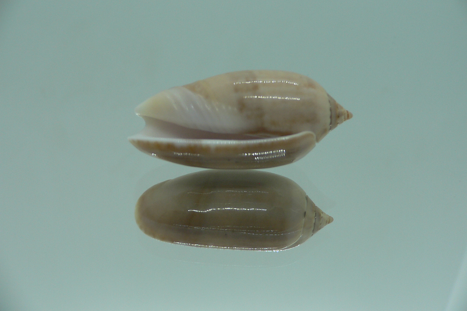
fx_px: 480
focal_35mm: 37
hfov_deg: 51.9
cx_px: 233
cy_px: 148
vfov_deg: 35.9
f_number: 2.8
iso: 80
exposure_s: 1/60
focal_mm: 4.6
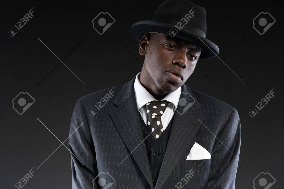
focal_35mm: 112
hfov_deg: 18.3
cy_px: 94
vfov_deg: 12.2
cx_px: 142
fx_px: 884
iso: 100
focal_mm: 112
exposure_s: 1/500
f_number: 8
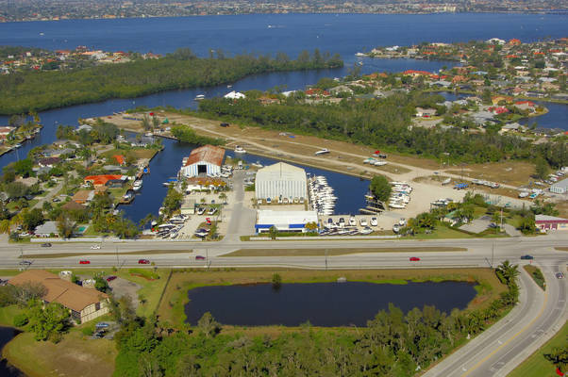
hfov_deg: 41.2
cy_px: 188
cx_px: 284
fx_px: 757
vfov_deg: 28.0
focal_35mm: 48
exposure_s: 1/1000
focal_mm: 32
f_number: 11
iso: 400
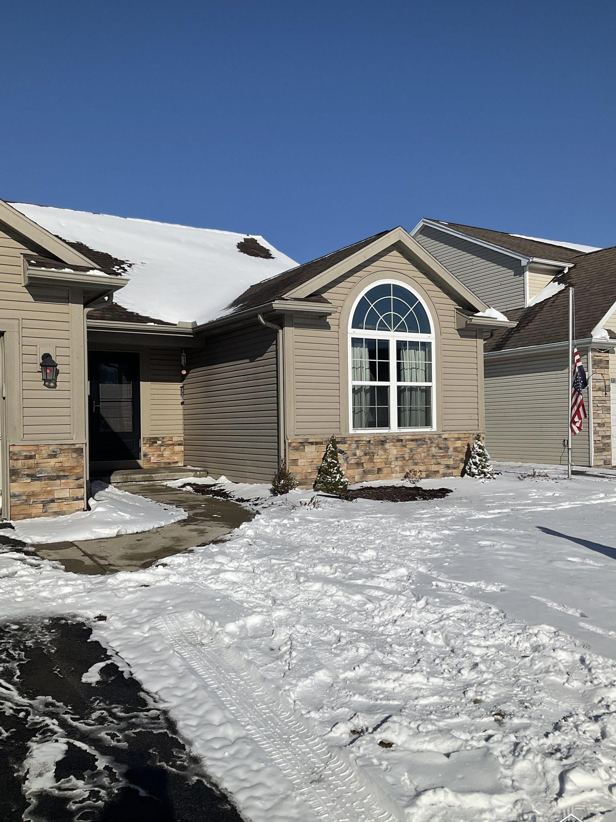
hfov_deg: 46.8
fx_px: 712
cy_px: 421
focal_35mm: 30
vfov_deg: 60.0
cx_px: 309
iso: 16
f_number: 1.8
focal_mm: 3
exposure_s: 1/7407
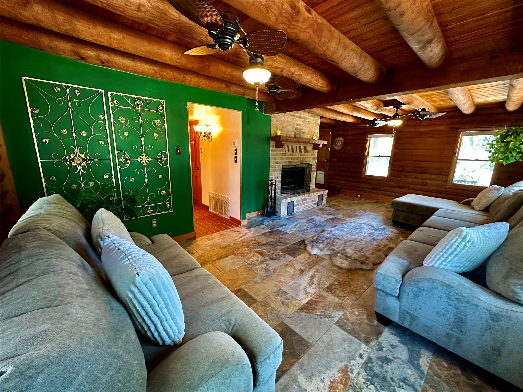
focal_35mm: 14
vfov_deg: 85.7
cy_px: 196
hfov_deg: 102.1
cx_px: 262
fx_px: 212
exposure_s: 1/60
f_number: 2.2
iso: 500
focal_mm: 2.22
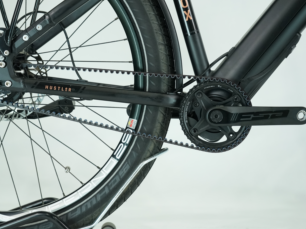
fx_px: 672
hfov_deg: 25.7
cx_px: 142
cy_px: 115
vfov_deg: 19.4
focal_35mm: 76
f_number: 5.6
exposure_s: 1/200
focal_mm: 70
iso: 1600
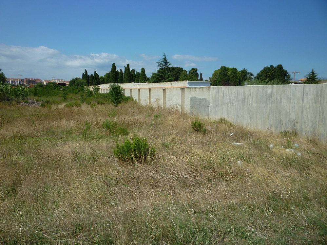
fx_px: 274
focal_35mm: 29
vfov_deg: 48.2
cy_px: 122
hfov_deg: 61.6
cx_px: 164
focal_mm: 5.2
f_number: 4.5
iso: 80
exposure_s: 1/640
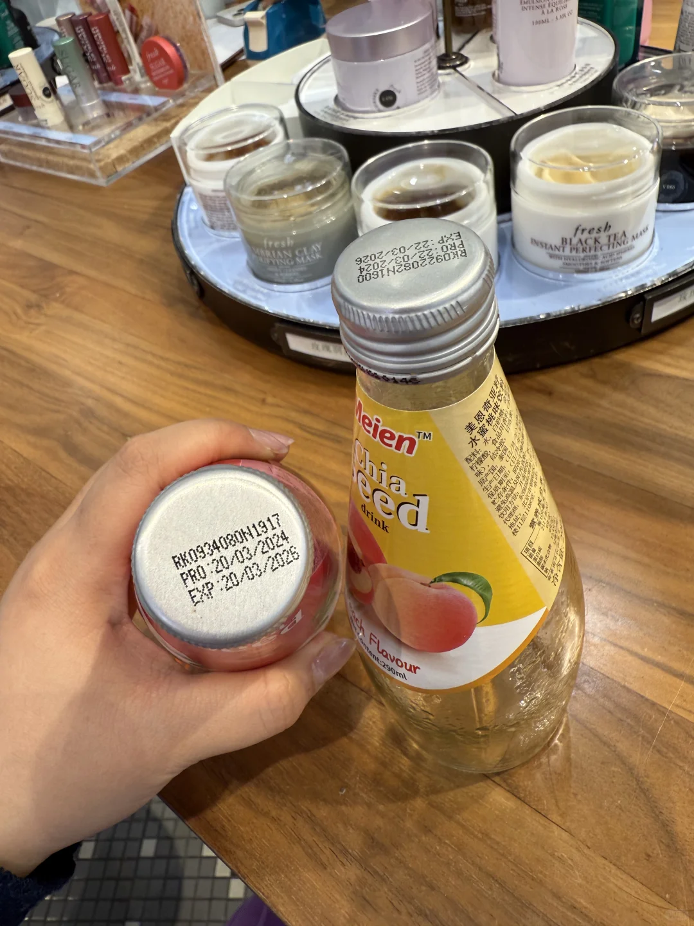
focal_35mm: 24
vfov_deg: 71.6
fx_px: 642
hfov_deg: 56.8
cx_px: 347
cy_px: 463
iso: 80
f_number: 2.2
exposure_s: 1/100
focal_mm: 2.22
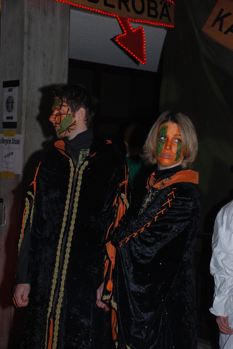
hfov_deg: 19.0
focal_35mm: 72
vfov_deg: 28.0
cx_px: 116
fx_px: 697
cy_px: 174
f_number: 4.8
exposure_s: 1/60
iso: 200
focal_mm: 48
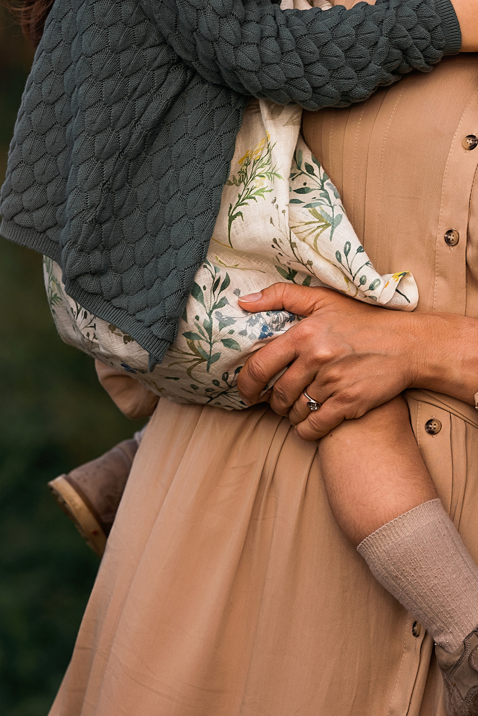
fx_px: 5655
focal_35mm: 284
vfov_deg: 7.2
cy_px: 177
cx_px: 375
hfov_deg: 4.8
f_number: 4
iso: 100
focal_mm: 135
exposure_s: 1/640
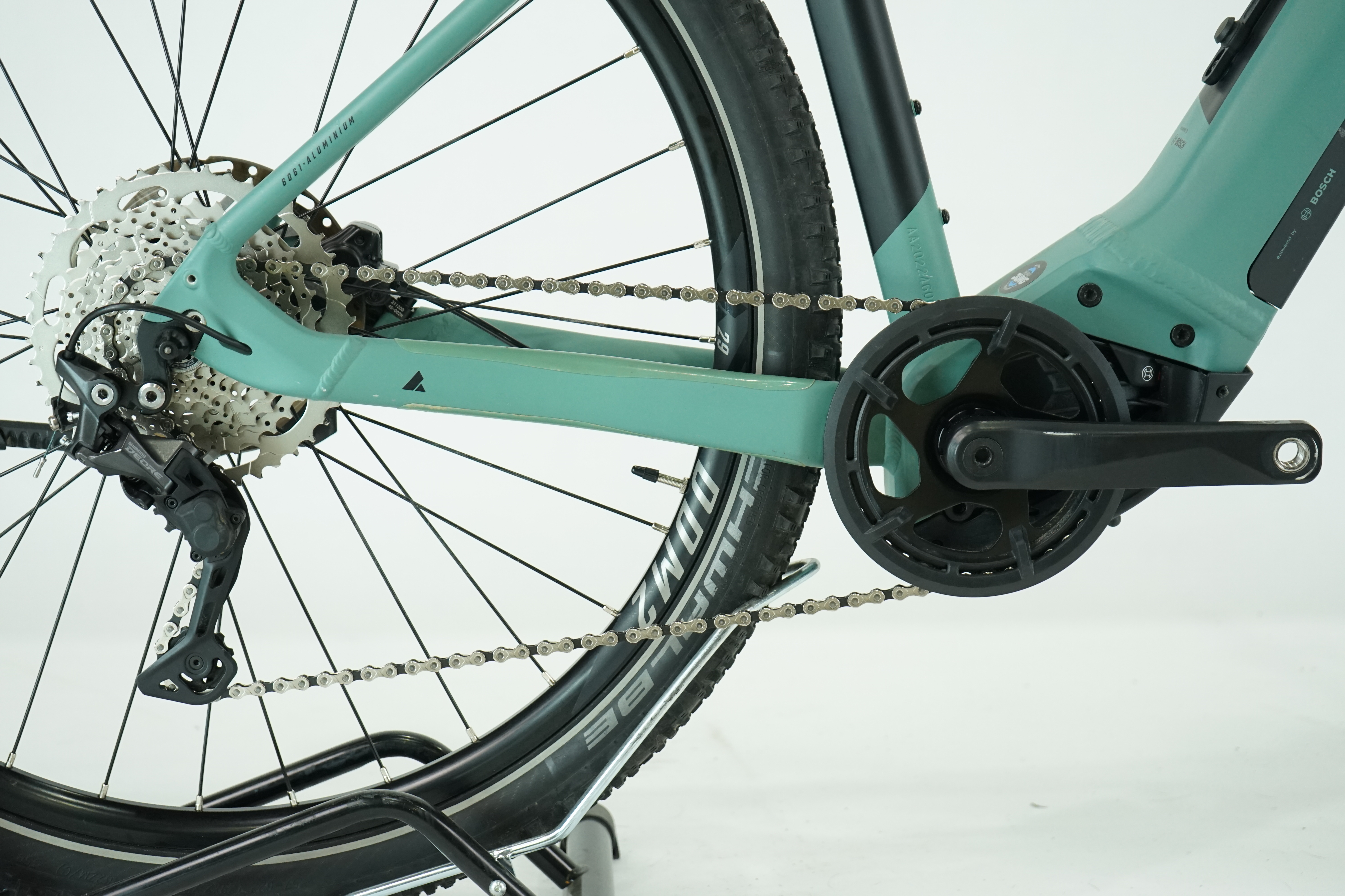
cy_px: 448
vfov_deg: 21.9
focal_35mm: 62
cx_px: 672
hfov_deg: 32.4
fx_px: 2316
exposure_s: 1/200
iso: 1600
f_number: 5.6
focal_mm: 62
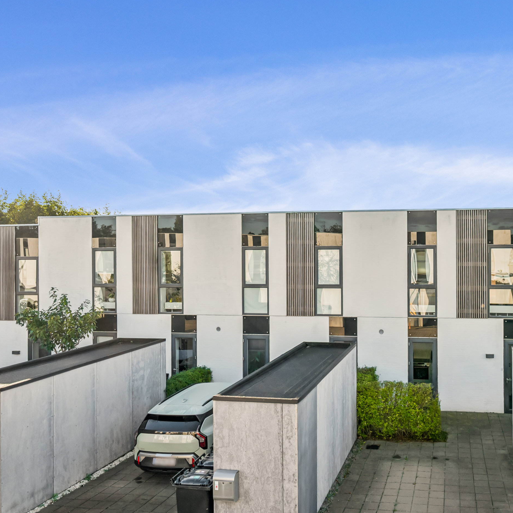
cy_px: 259
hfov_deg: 57.1
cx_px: 376
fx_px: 447
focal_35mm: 27
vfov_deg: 59.7
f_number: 7.1
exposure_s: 1/500
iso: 400
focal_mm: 19.5
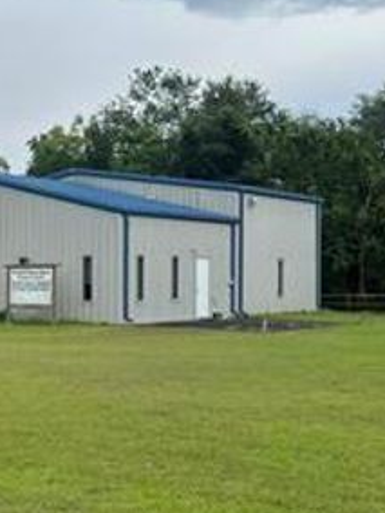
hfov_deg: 23.3
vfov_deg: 31.6
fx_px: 905
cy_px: 301
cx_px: 29
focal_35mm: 61
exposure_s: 1/3257
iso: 50
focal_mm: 5.7
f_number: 1.5
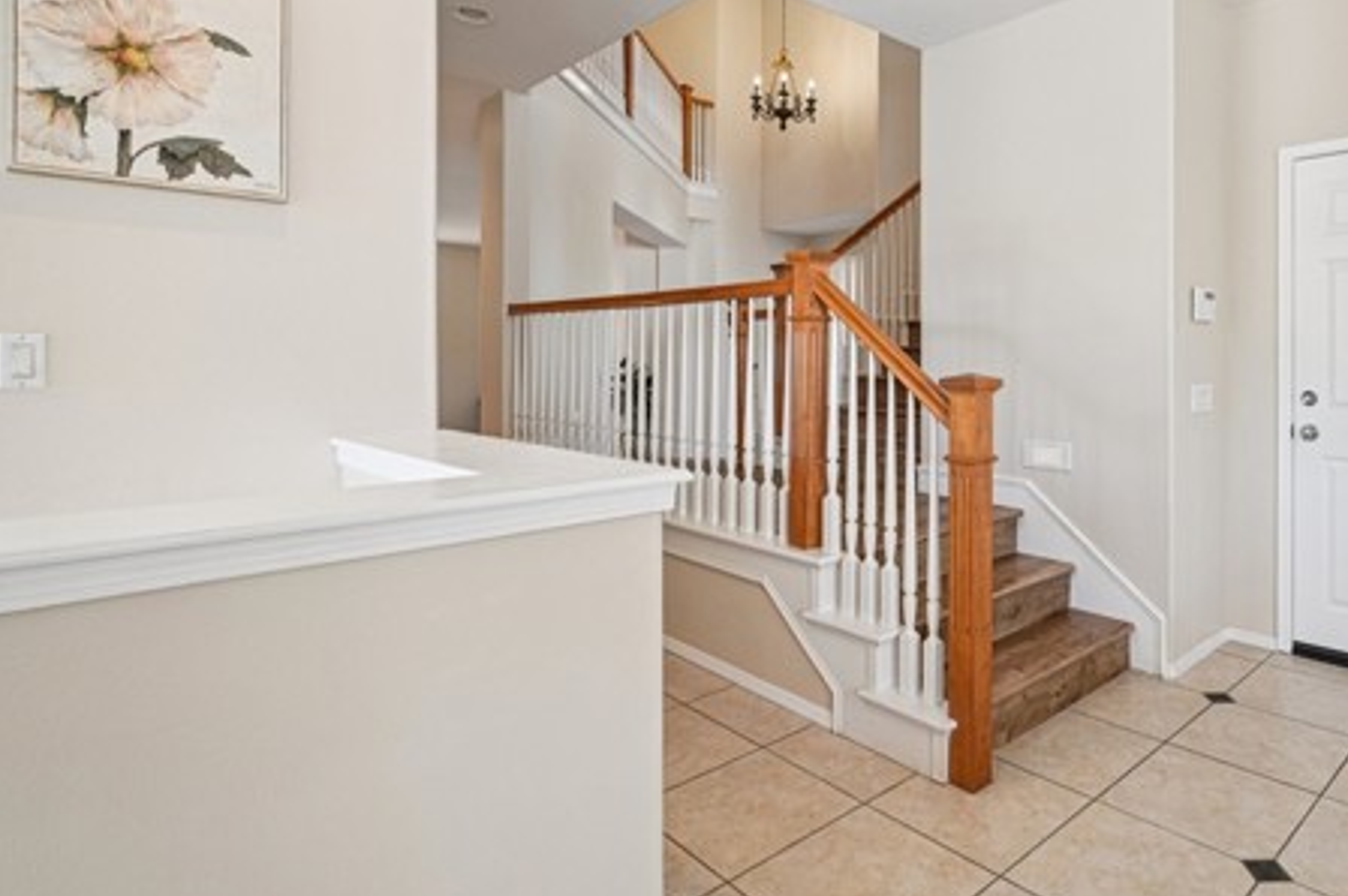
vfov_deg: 61.2
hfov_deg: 81.1
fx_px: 748
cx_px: 903
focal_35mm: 20
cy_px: 349
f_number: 8
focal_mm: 14
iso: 400
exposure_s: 1/25
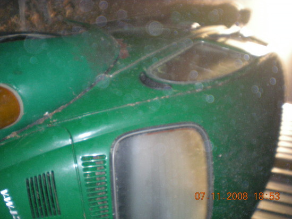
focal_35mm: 38
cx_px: 146
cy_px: 110
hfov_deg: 49.0
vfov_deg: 37.7
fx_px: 320
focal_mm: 6.3
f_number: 3.1
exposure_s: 1/2
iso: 400
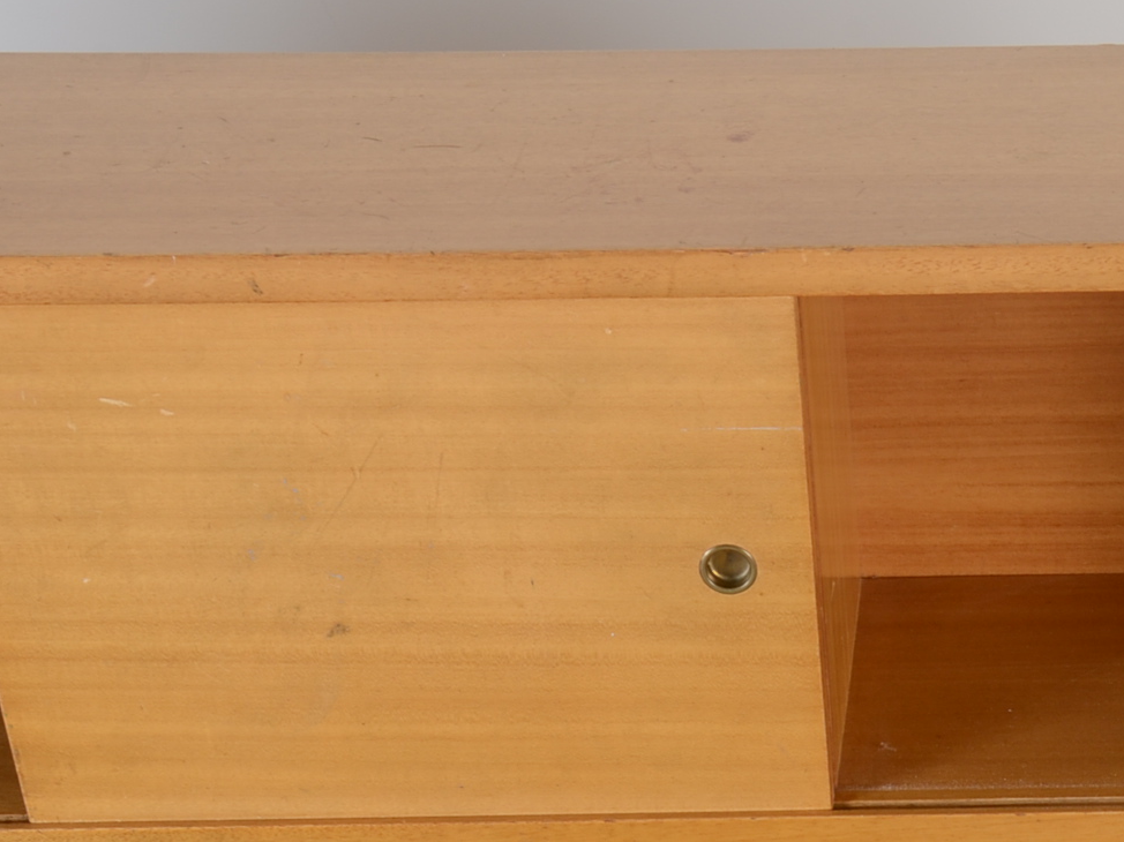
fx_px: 3311
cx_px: 1177
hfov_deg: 18.7
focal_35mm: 102
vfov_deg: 14.2
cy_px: 889
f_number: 14
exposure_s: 1/100
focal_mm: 28
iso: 125
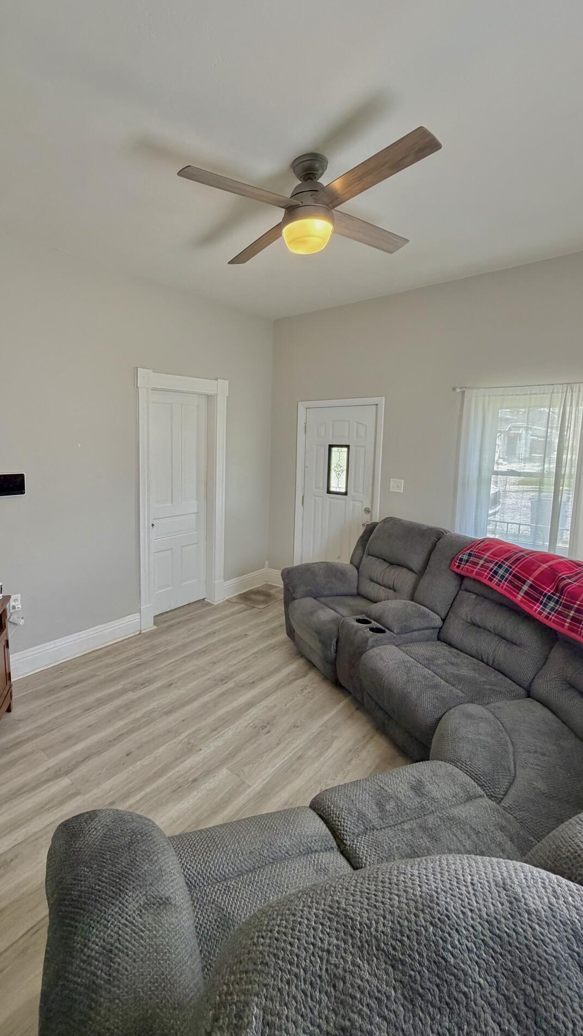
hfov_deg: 66.2
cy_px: 498
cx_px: 226
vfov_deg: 99.3
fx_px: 440
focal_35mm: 16
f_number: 2.2
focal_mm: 2.22
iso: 320
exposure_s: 1/121
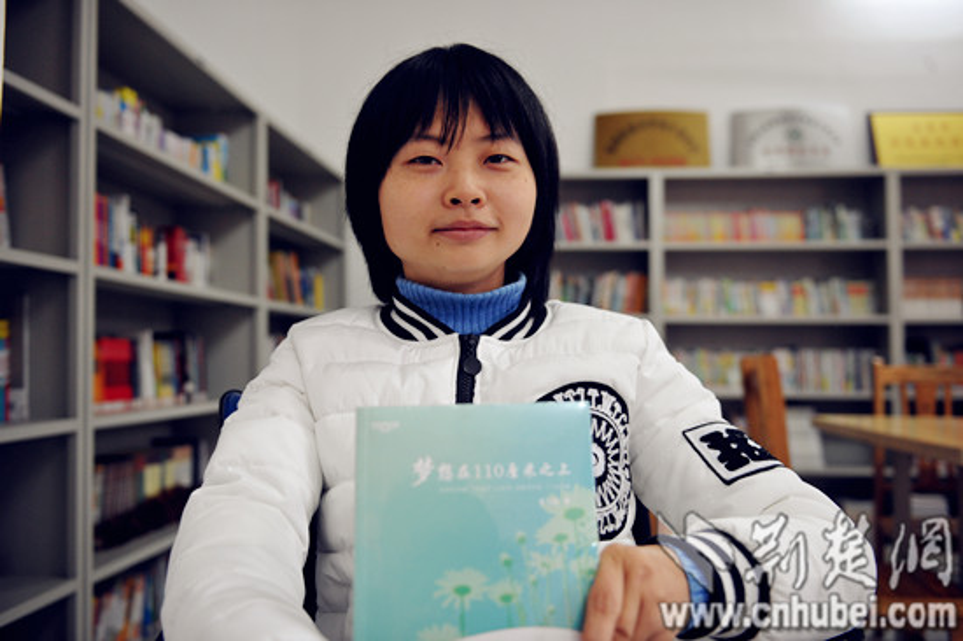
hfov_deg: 60.3
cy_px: 320
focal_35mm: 31
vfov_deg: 42.3
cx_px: 482
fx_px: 829
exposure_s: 1/80
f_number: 2.8
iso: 1000
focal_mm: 31
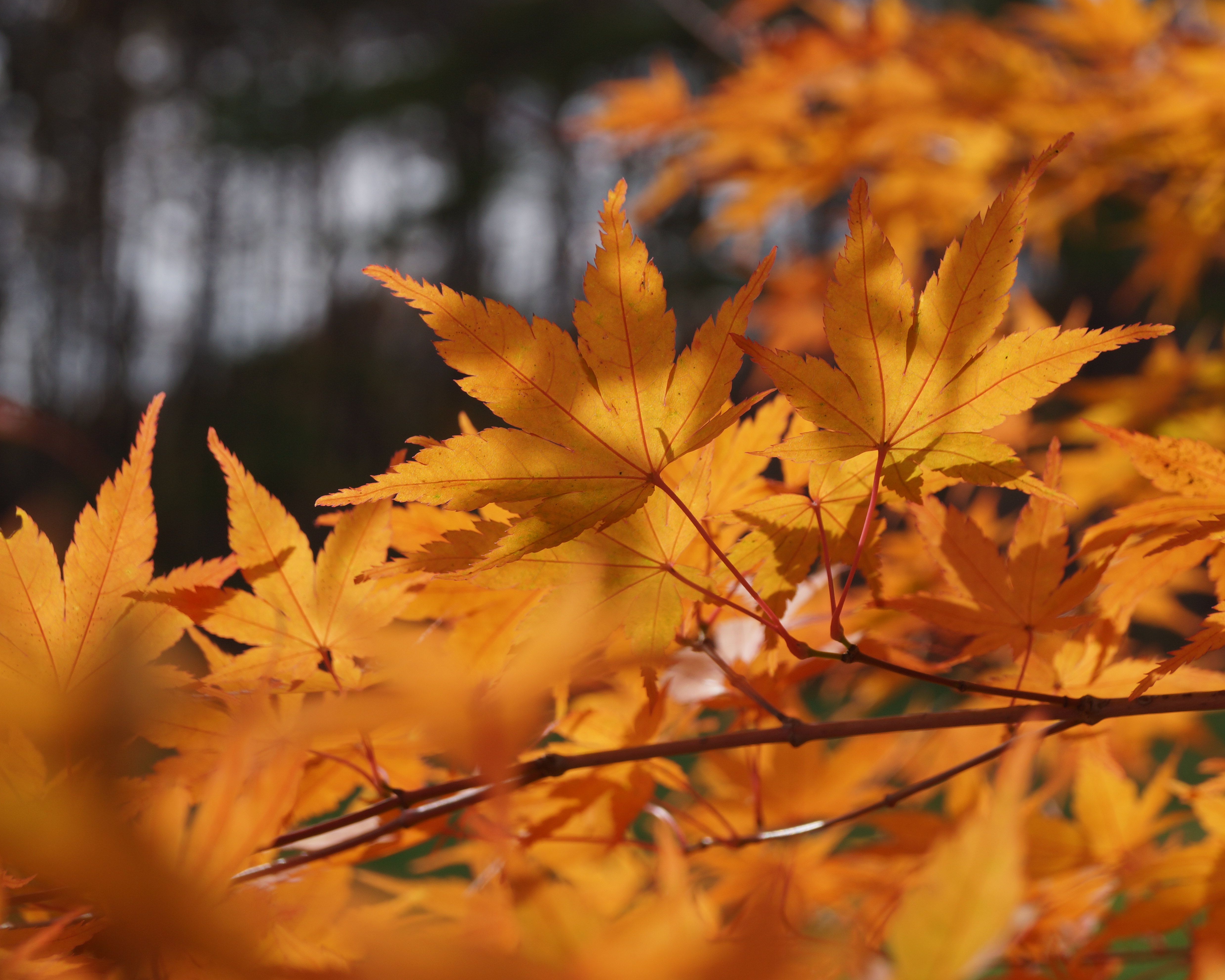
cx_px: 634
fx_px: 3392
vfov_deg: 16.4
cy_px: 493
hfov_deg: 20.5
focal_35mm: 94
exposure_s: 1/320
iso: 100
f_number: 8
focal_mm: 55
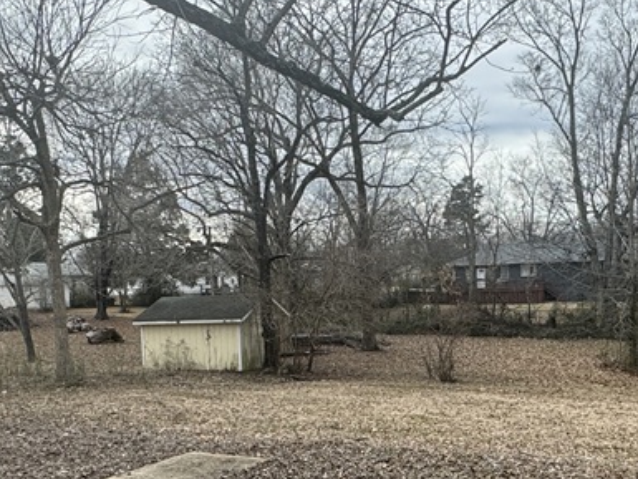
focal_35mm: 44
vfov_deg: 32.0
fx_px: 811
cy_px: 385
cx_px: 379
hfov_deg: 42.8
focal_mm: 2.22
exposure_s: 1/720
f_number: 2.2
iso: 40
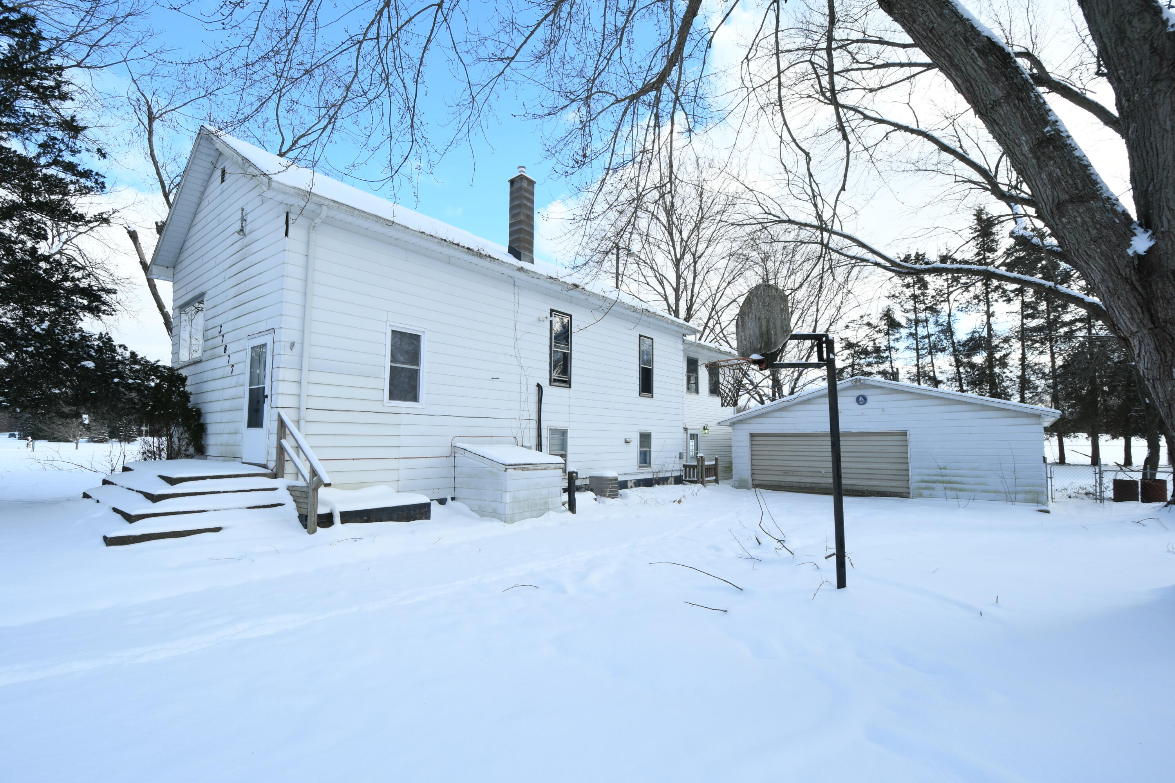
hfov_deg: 100.4
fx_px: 490
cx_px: 588
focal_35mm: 15
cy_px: 392
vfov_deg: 77.3
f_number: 8
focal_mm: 10
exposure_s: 1/80
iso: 100
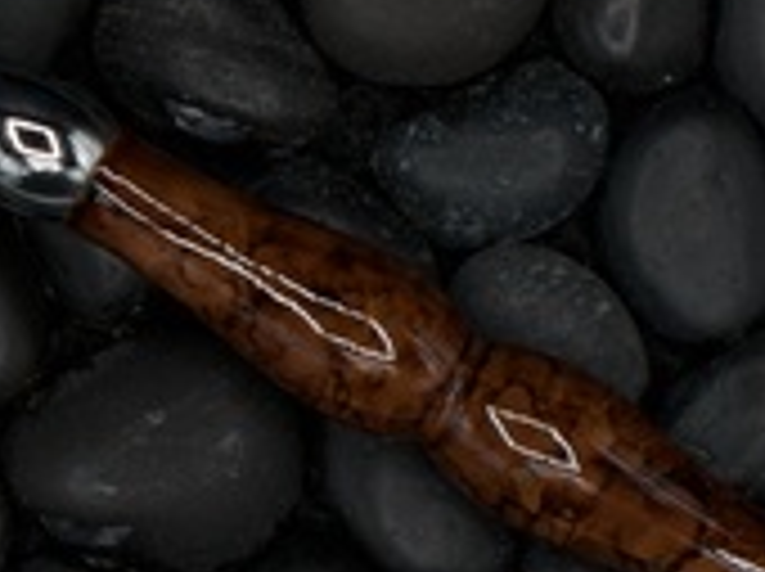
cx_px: 446
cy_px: 399
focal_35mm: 221
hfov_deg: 9.0
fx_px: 4877
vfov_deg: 6.7
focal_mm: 40
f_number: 9
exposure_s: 1/80
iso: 500
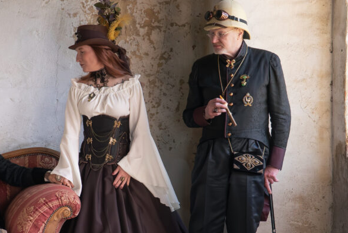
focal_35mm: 134
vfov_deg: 10.2
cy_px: 164
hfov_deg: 15.3
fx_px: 1296
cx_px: 126
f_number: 11
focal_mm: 55
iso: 2500
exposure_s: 1/100
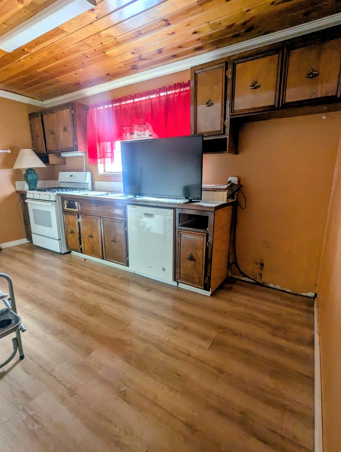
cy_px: 226
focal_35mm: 16
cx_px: 170
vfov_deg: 94.4
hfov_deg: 78.2
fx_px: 210
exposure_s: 1/100
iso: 229
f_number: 2.2
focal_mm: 2.35
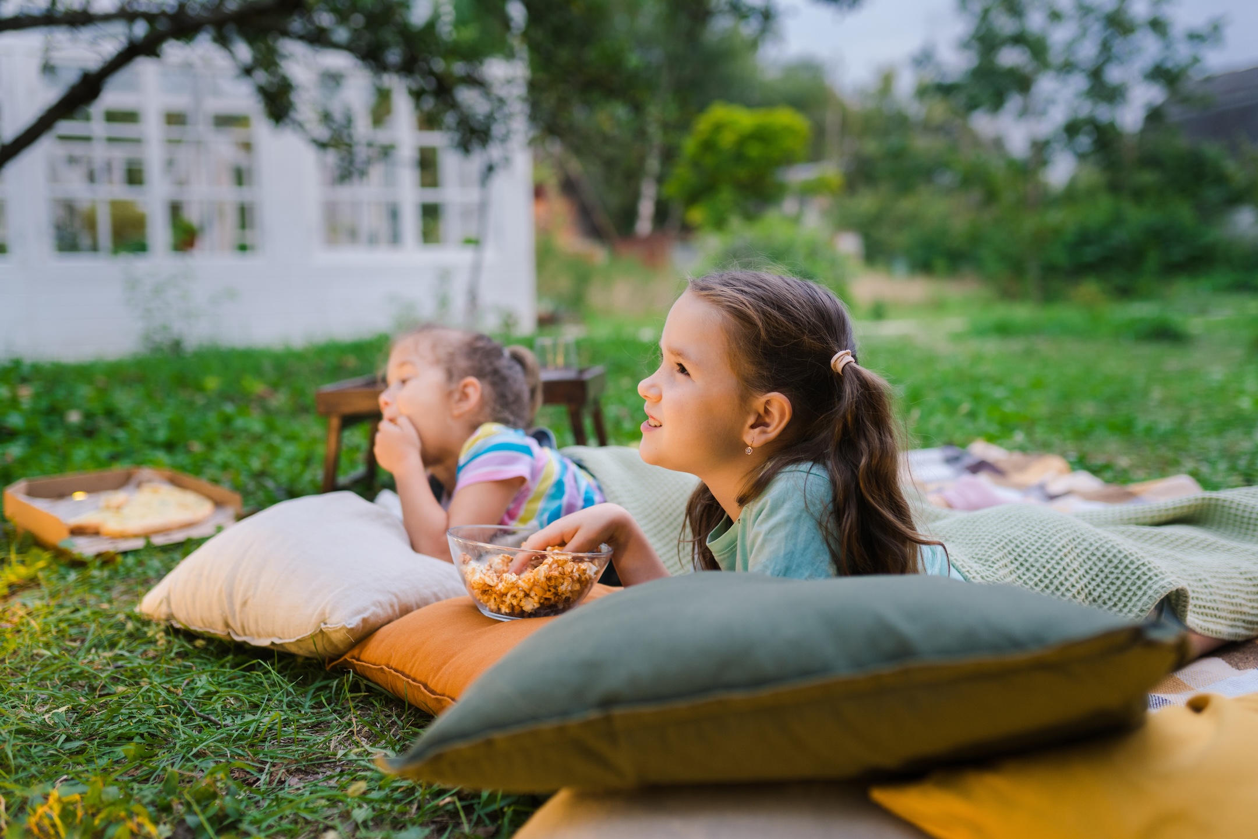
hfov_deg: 54.4
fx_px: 1223
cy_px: 420
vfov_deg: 37.9
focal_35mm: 35
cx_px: 629
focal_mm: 35
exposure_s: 1/250
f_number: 2
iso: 500
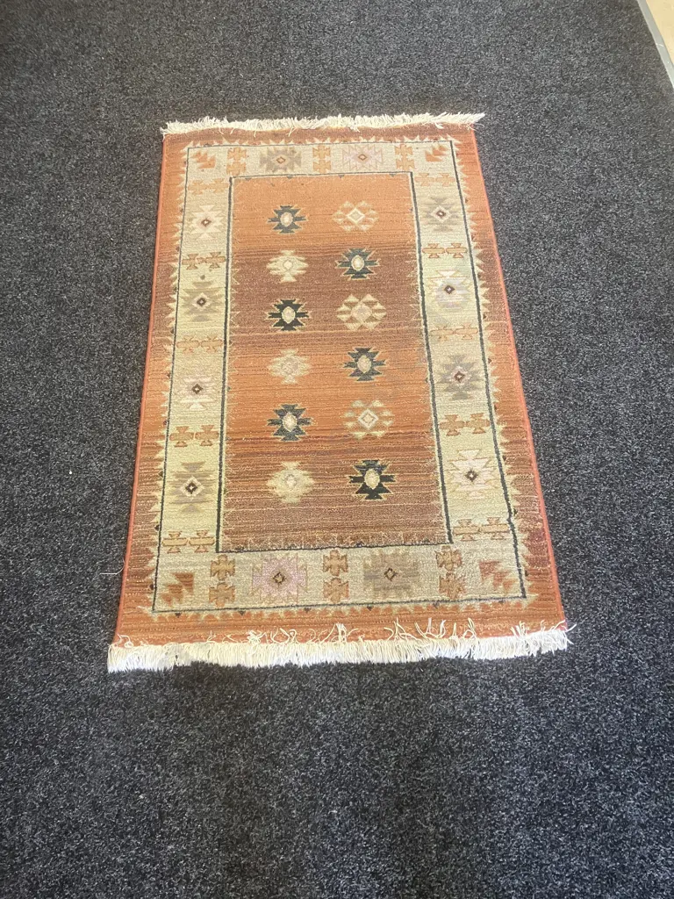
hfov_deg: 49.7
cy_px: 450
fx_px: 727
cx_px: 337
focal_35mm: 28
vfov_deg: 63.4
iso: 250
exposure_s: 1/50
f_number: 1.8
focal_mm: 3.99
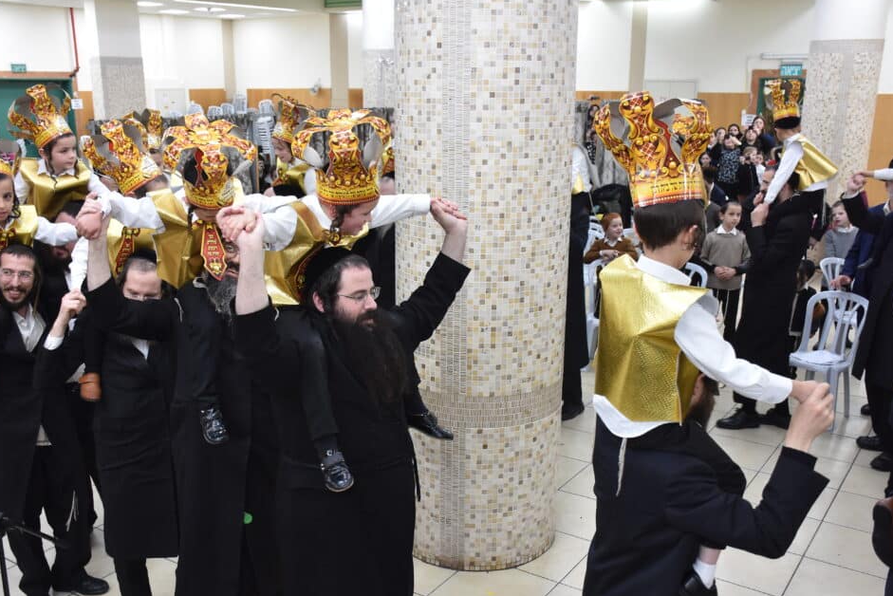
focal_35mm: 38
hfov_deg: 51.2
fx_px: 932
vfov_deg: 35.5
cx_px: 428
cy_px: 317
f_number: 5.6
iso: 1000
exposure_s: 1/80
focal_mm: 23
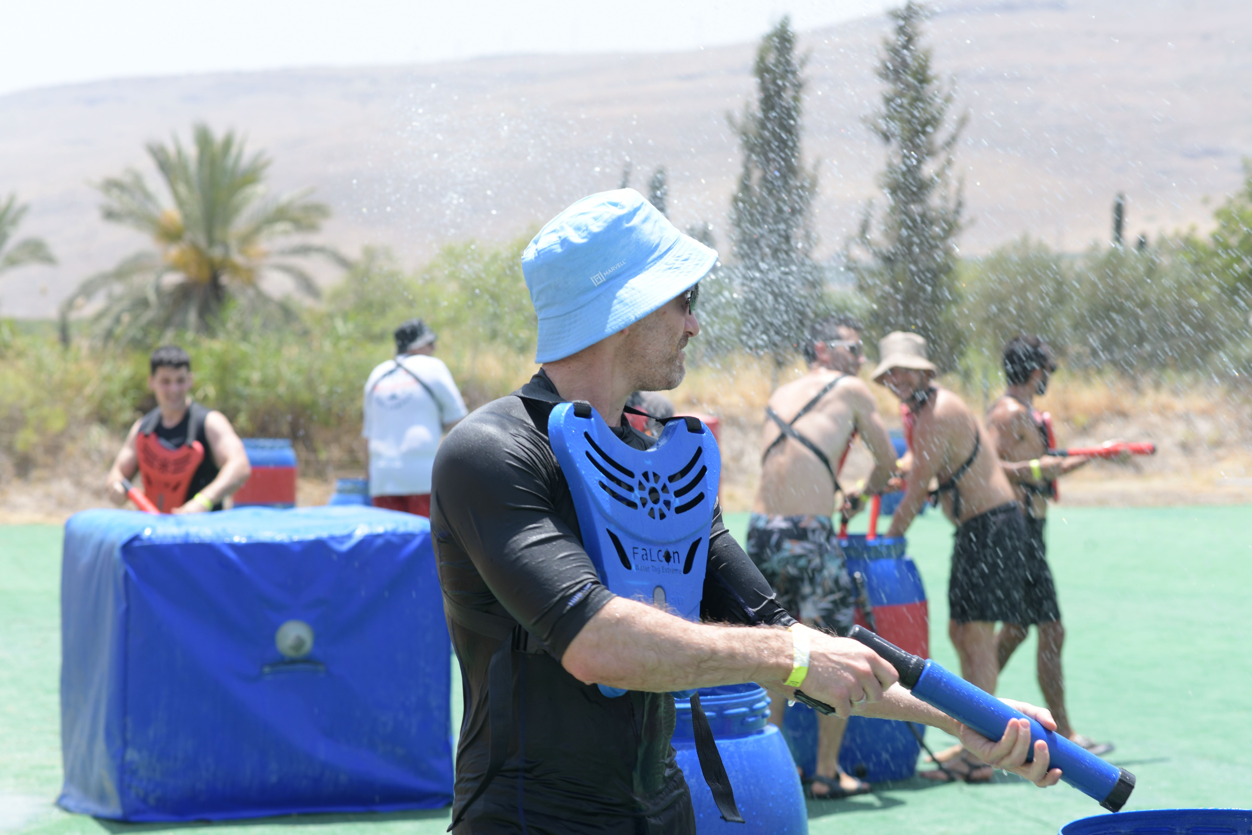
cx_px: 626
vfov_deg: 16.1
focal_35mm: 85
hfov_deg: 23.9
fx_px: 2956
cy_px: 418
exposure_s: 1/320
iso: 160
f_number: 6.3
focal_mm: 85
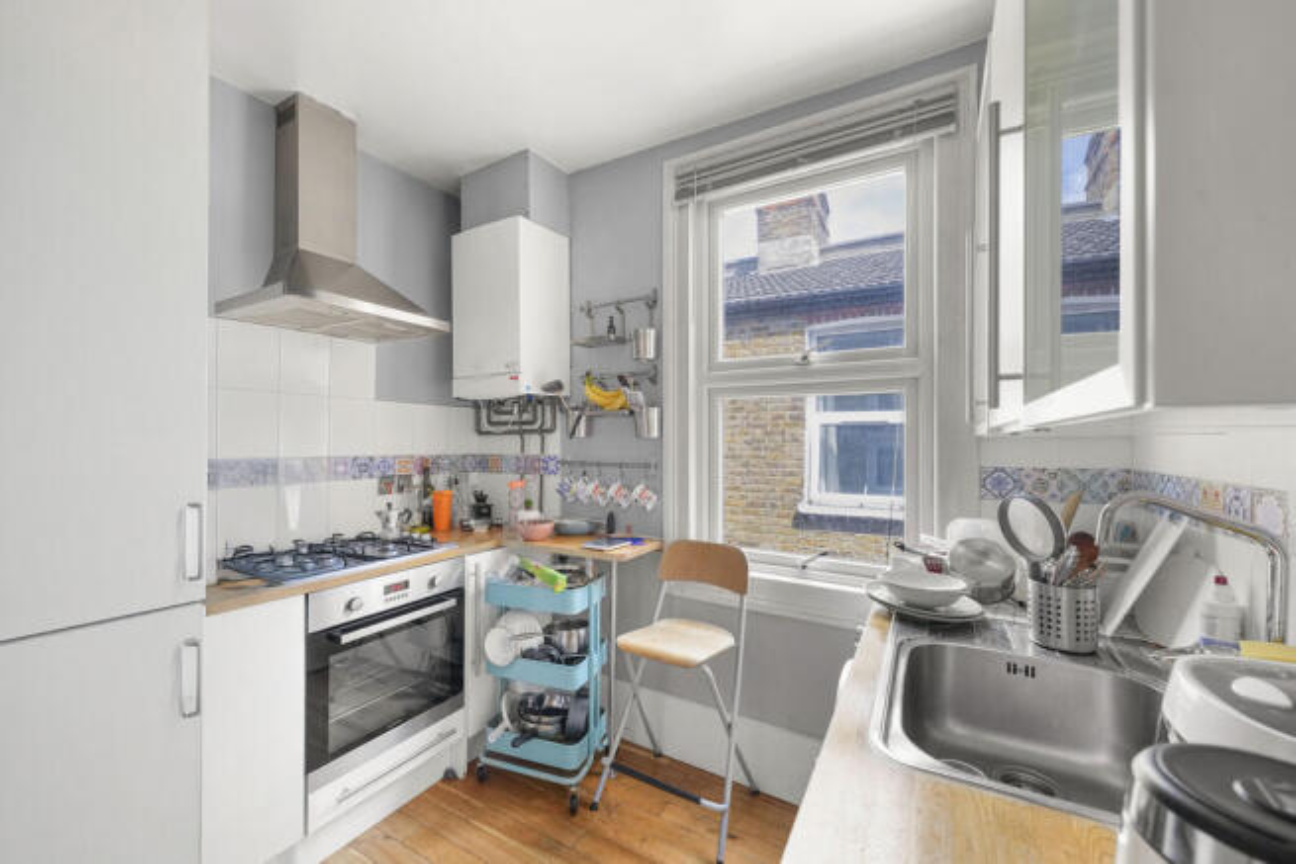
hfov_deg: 104.2
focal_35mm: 14
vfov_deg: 81.2
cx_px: 648
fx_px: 504
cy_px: 432
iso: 800
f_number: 6.3
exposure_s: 1/30
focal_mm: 14
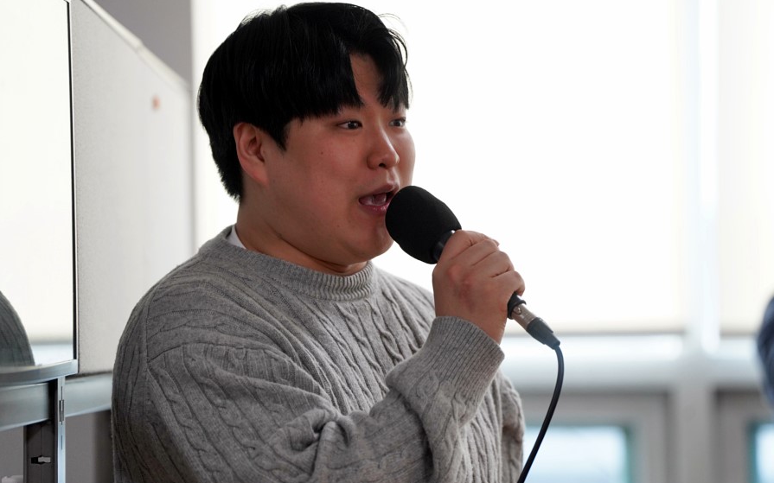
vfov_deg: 6.4
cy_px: 257
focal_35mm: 205
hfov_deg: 10.2
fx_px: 4323
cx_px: 388
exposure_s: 1/250
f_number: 4
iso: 1600
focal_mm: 200
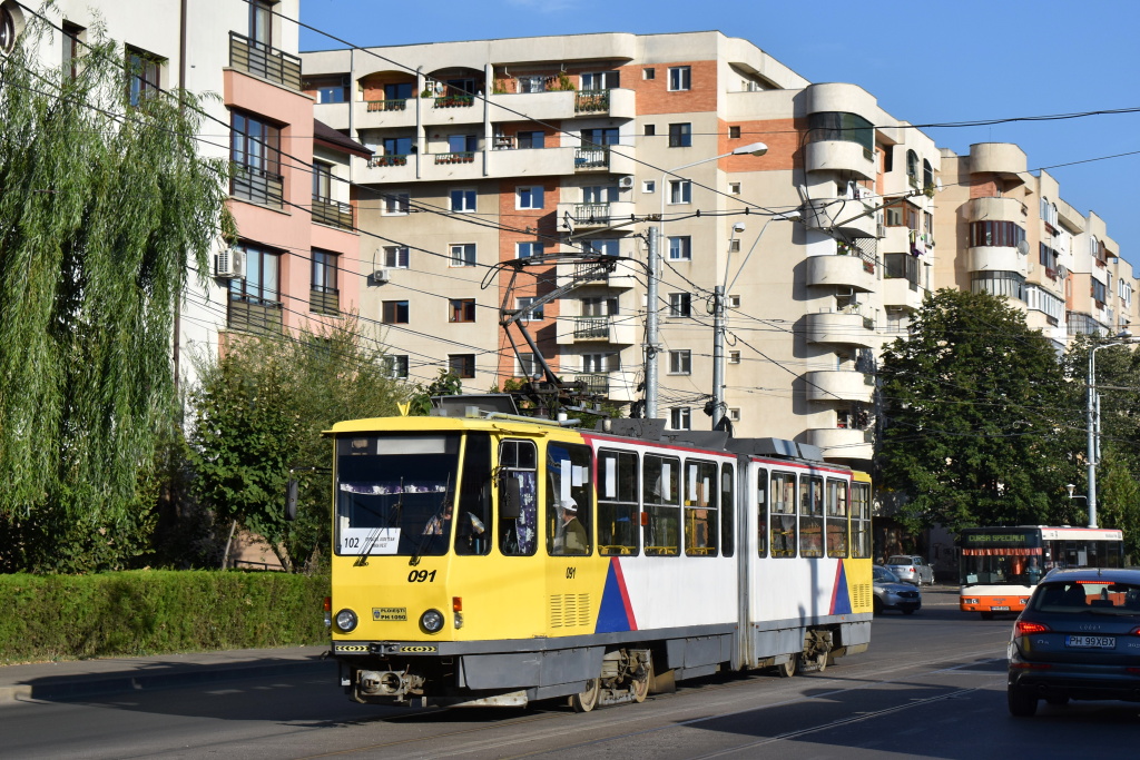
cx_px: 570
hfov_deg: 26.0
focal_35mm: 78
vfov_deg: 17.5
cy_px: 380
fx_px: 2470
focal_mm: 52
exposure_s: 1/1600
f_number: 7.1
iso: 320
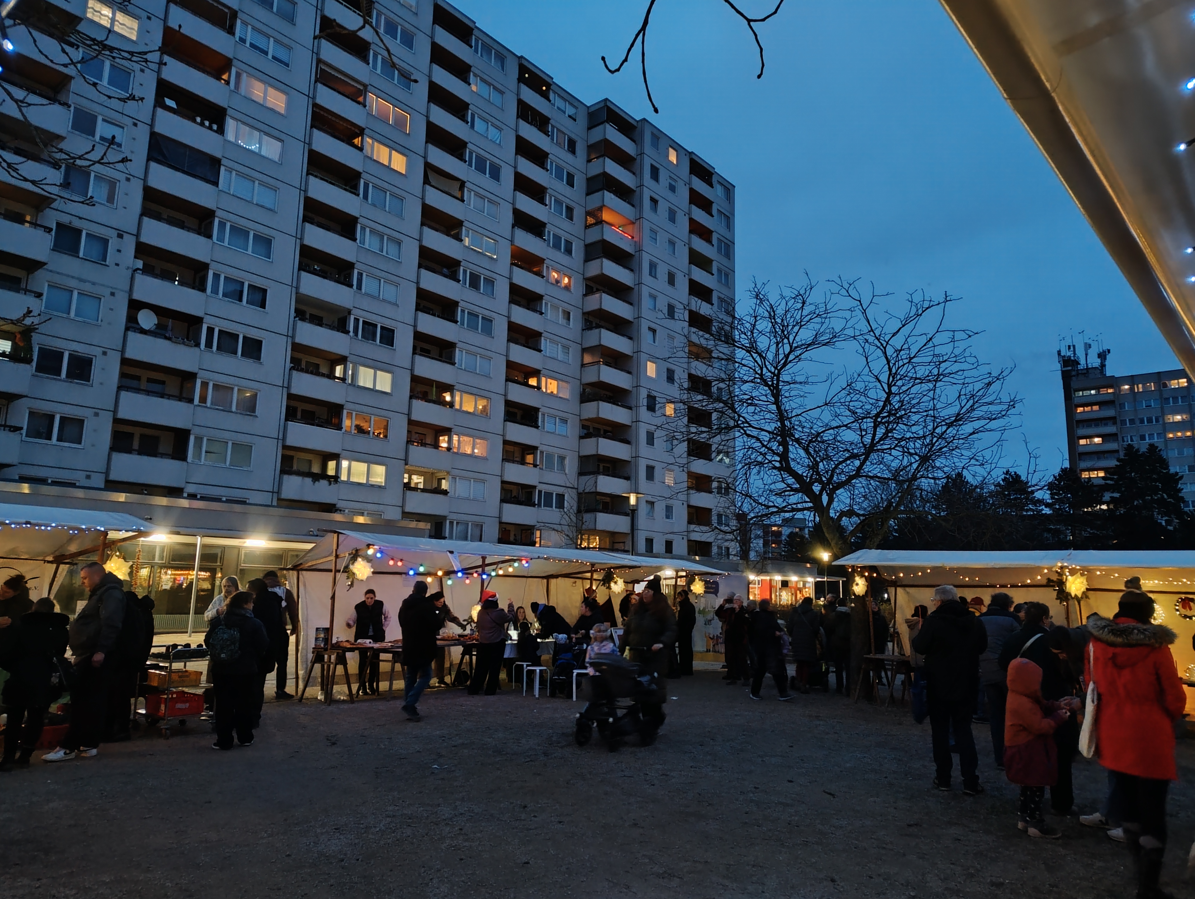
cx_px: 598
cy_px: 450
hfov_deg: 71.5
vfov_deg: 56.9
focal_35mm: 24
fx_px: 830
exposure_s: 1/25
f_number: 1.8
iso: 3113
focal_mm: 5.56
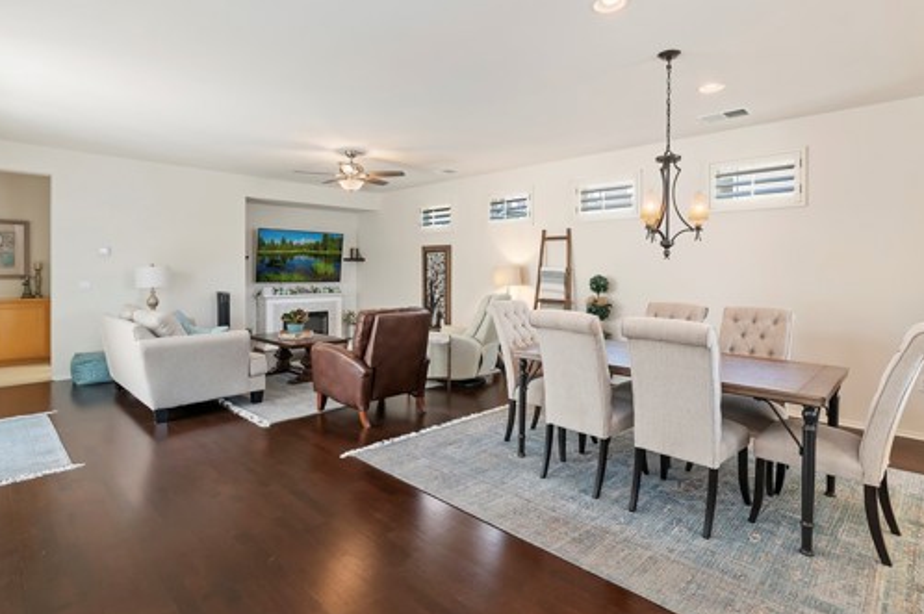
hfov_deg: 90.1
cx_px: 458
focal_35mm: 18
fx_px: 462
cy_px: 273
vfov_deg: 67.1
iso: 500
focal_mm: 14
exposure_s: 1/6
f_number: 10
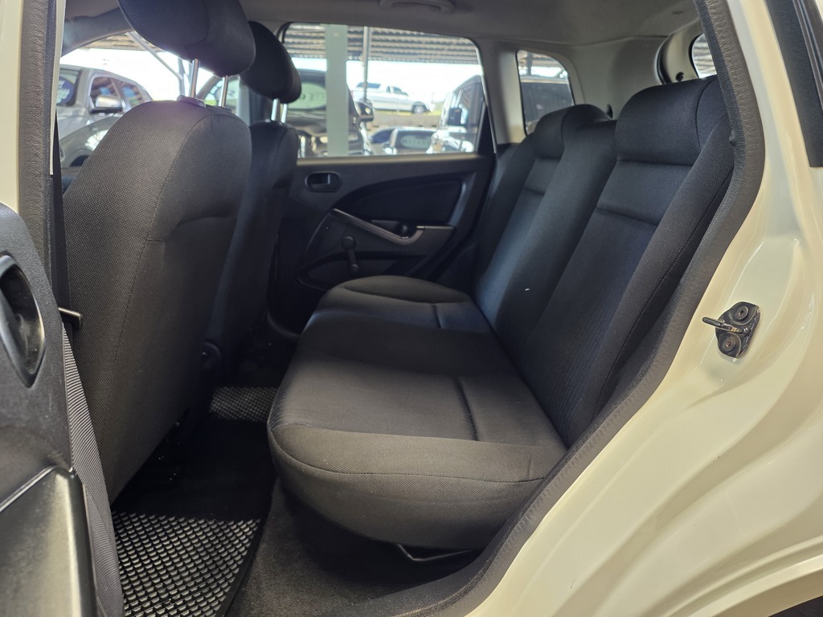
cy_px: 308
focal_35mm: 23
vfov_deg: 58.9
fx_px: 547
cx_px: 412
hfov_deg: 73.9
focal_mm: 6.25
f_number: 1.7
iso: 160
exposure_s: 1/100
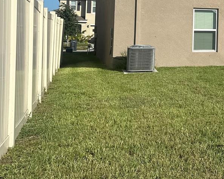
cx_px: 259
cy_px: 7
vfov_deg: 23.4
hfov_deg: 27.0
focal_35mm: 63
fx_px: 418
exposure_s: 1/7042
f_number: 1.78
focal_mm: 6.86
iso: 80
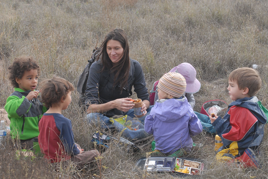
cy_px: 90
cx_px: 134
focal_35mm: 105
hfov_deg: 19.4
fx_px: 783
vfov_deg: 13.1
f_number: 6.3
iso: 320
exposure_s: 1/160
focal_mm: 70
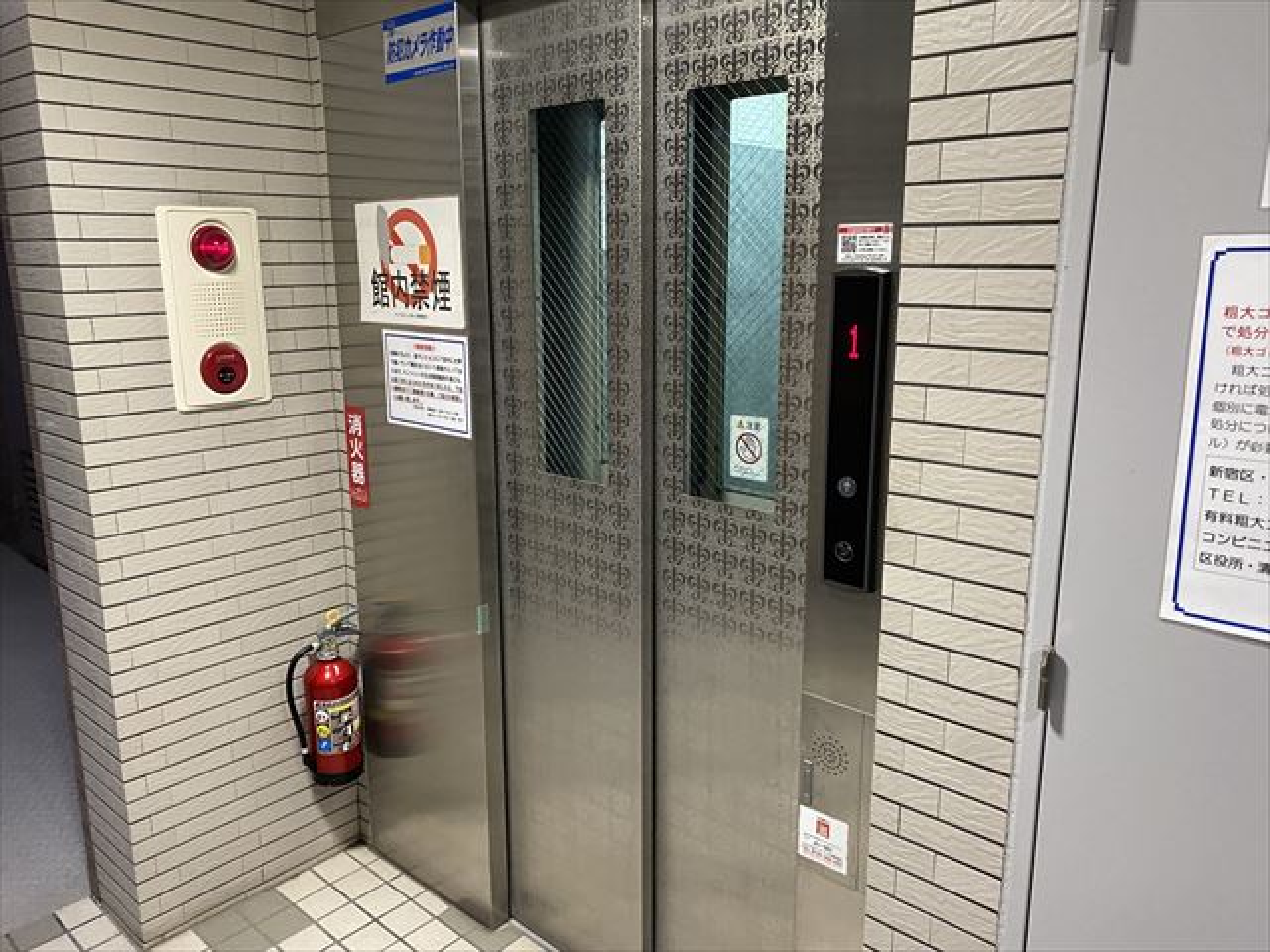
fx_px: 954
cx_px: 635
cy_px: 476
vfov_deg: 53.1
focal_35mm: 26
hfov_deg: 67.3
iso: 400
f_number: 1.8
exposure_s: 1/50
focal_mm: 4.25
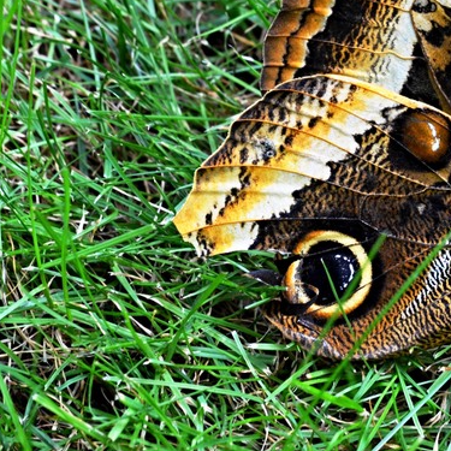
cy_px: 148
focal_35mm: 367
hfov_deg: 4.8
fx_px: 5408
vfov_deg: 4.8
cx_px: 446
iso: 800
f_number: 11
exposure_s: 1/50
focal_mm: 135
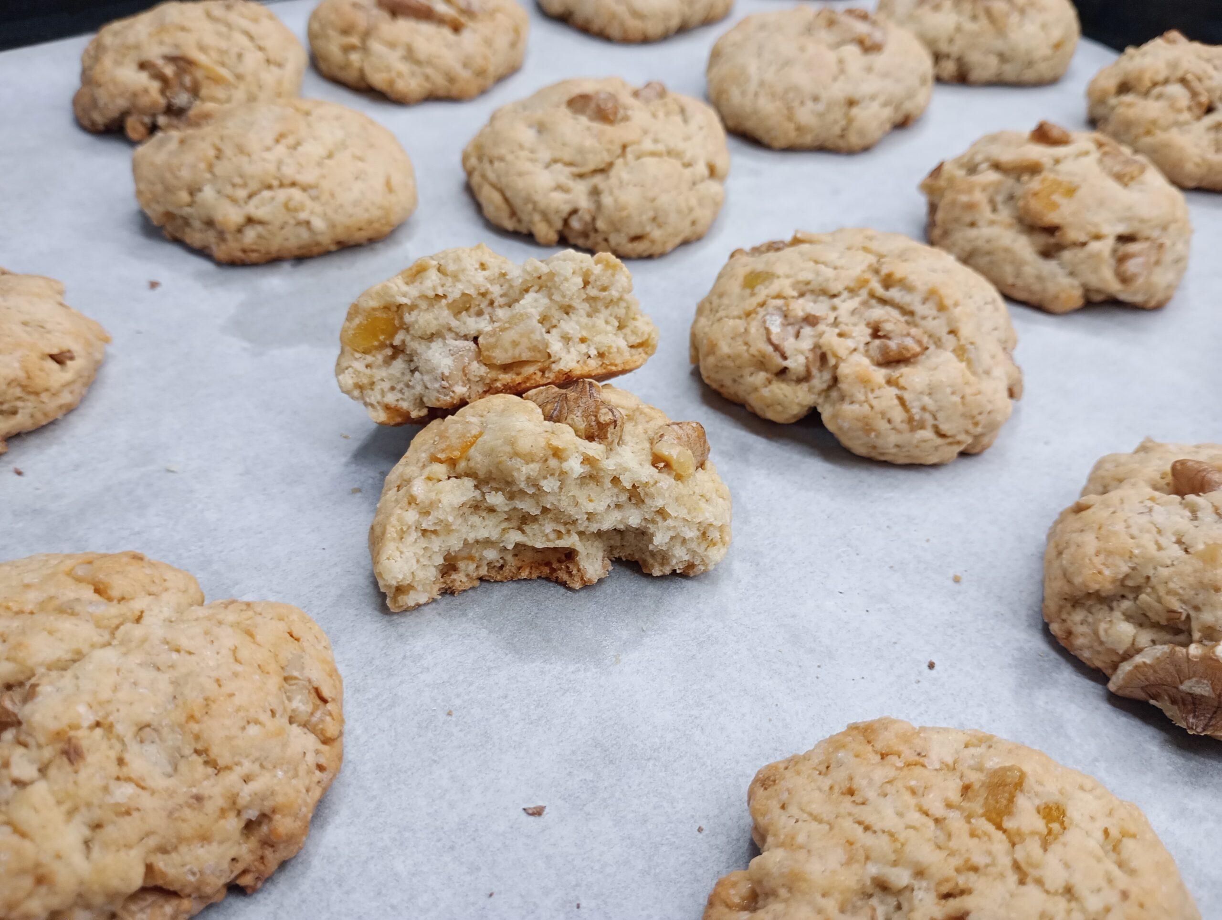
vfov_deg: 49.9
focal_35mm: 28
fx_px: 990
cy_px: 460
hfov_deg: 63.4
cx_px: 611
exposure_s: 1/33.3
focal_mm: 4.27
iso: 389
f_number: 1.8
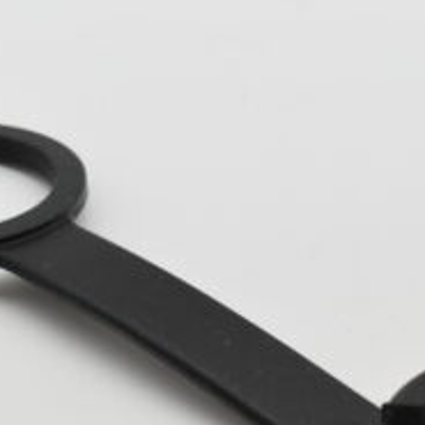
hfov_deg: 8.8
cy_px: 370
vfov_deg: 8.8
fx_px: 2750
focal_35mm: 198
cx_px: 269
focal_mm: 48
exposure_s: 1/1250
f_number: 8
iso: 1600
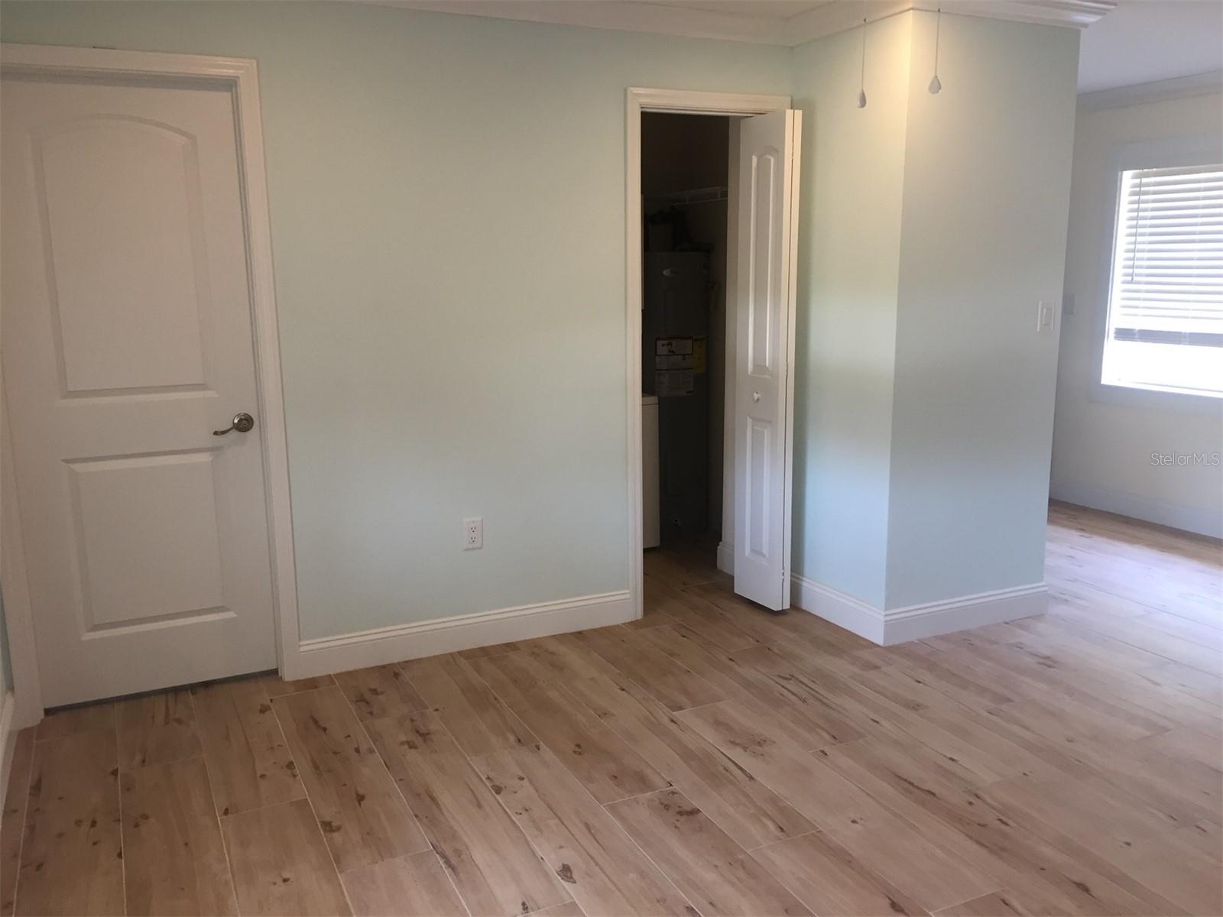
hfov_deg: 61.7
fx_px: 1025
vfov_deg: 48.2
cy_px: 458
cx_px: 612
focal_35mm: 29
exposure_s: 1/30
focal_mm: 4.15
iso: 64
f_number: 2.2
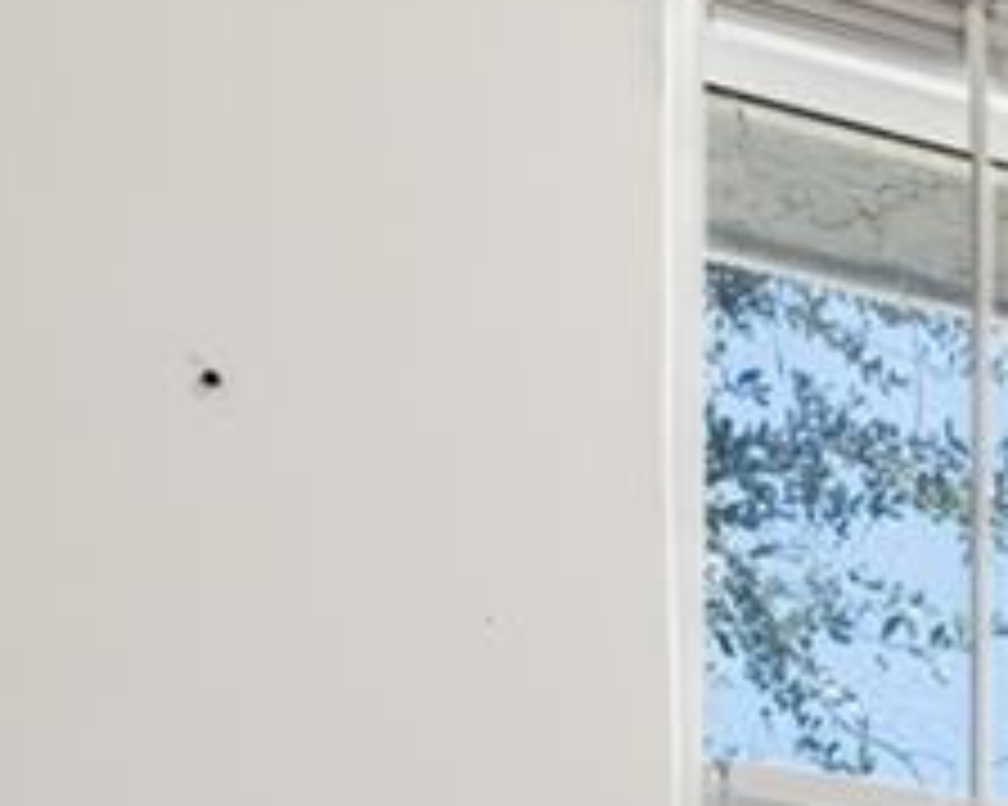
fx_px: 2803
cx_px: 1998
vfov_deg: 13.1
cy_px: 1828
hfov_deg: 16.0
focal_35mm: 94
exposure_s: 1/8
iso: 400
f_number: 9
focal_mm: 14
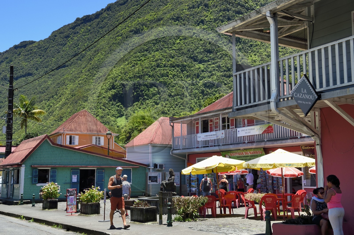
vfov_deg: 30.5
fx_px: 432
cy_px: 118
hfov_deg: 44.5
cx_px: 177
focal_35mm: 44
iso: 200
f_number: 13
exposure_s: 1/250
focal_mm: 44
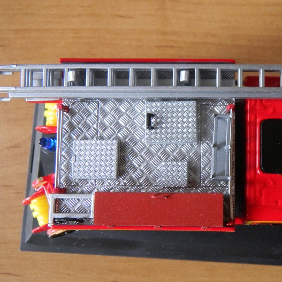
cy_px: 150
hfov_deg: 35.1
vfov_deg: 36.0
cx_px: 217
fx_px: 433
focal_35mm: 47
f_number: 3.9
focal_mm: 5
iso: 161
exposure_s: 1/59.8
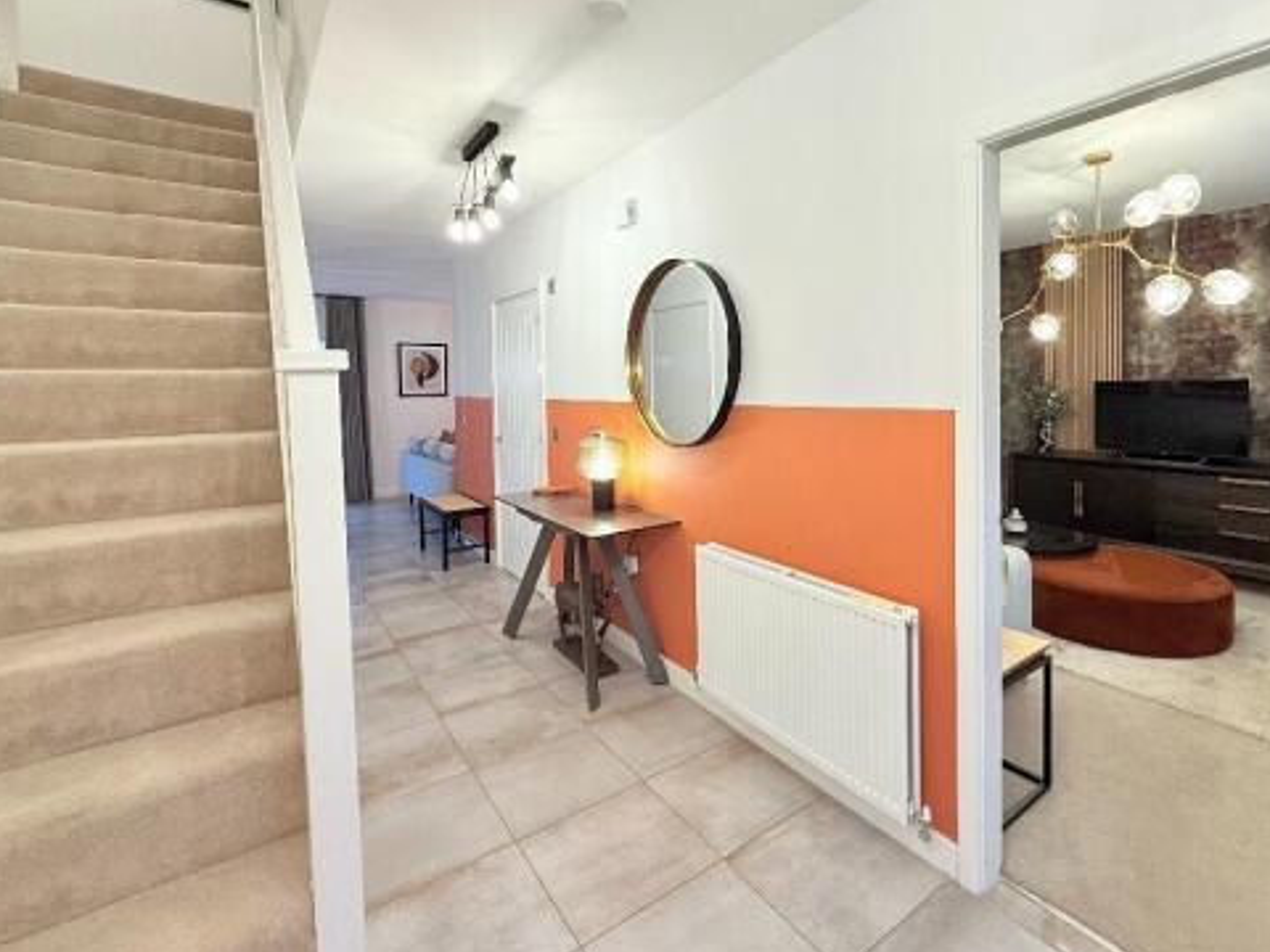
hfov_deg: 90.6
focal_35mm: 17
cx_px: 716
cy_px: 401
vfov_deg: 74.2
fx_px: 624
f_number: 2.2
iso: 100
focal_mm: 2.22
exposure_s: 1/100
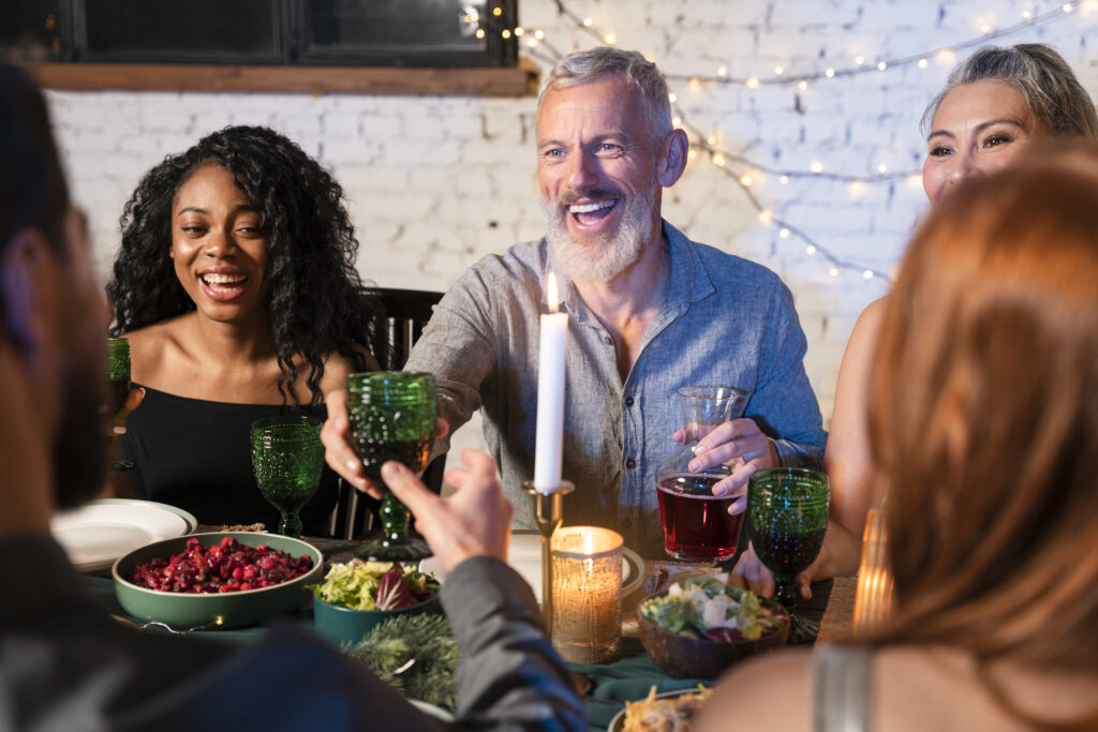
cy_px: 366
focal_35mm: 49
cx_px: 549
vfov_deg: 27.5
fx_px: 1498
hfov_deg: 40.3
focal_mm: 49.1
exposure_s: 1/80
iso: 500
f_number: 3.2
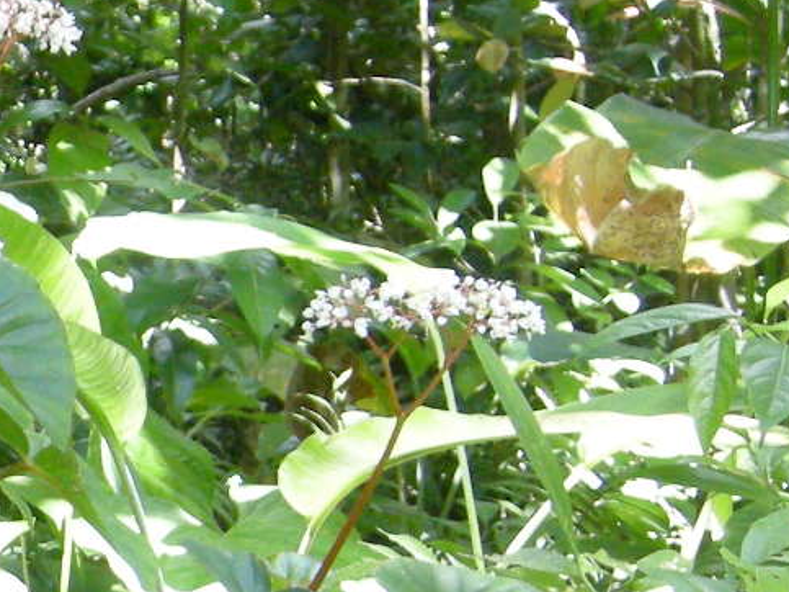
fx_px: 3965
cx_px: -657
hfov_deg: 10.6
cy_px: 770
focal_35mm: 174
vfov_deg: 8.4
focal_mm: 7.5
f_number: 2.7
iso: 210
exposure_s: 1/58
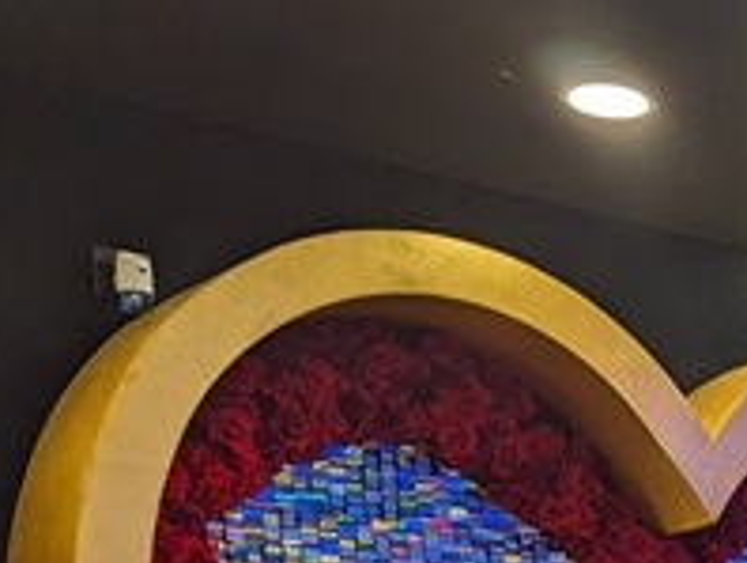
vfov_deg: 15.4
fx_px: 1923
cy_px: 827
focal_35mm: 89
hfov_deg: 18.0
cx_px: 1302
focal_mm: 6.81
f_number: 1.85
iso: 108
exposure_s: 1/100
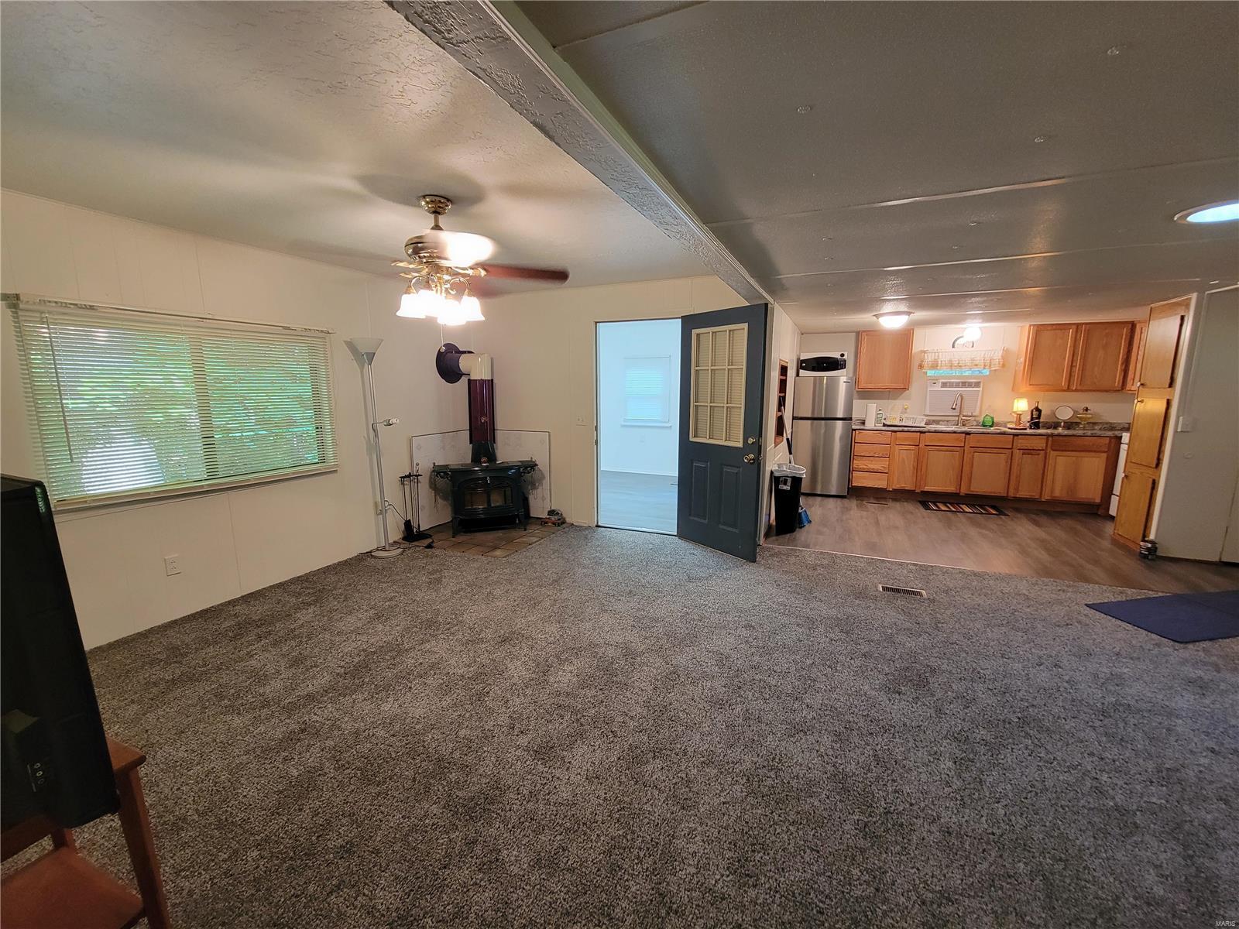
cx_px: 620
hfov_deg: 106.2
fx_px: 465
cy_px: 464
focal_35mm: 13
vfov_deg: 89.9
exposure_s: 1/30
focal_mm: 2.2
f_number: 2.2
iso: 320
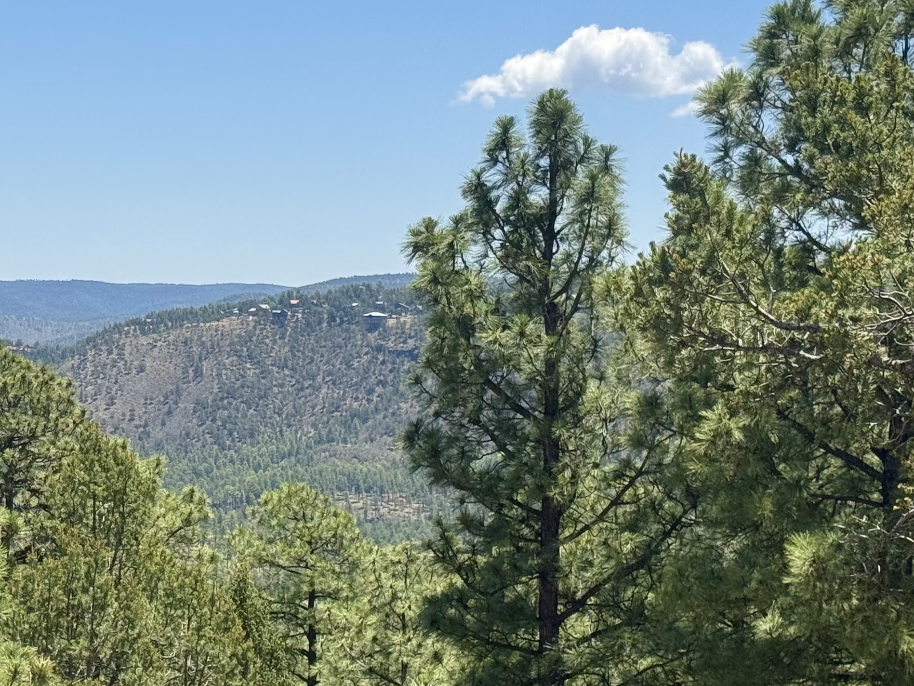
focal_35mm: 102
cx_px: 136
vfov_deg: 14.5
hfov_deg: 19.0
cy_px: 494
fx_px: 2693
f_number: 1.78
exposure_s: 1/3610
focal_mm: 6.76
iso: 64
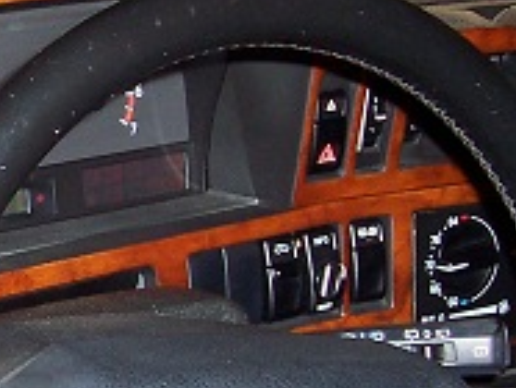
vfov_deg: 11.7
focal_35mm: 127
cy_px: 211
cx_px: -128
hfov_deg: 14.9
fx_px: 1896
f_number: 2.8
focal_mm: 5.6
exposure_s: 1/60
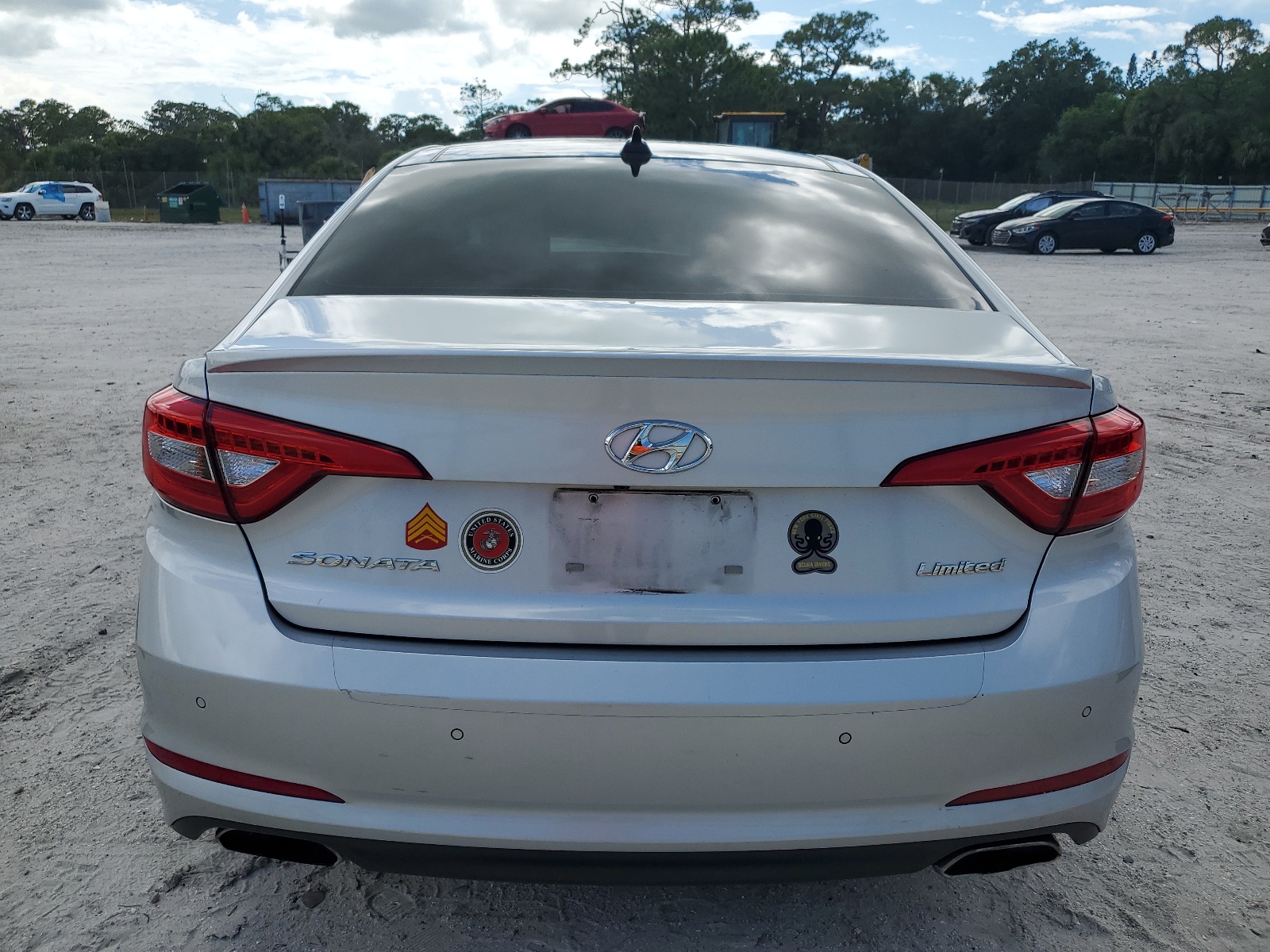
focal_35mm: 26
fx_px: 954
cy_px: 476
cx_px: 635
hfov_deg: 67.3
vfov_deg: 53.1
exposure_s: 1/3333
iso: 50
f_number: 1.5
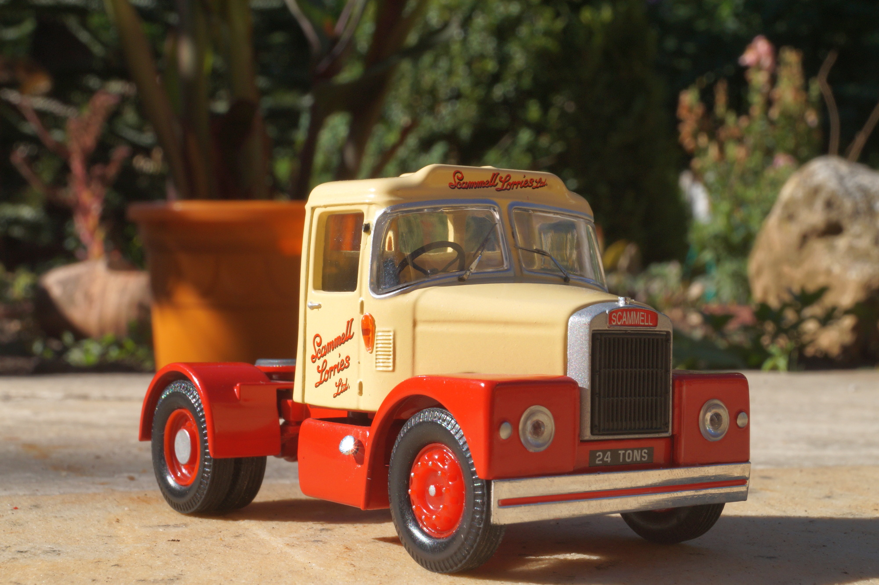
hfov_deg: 29.9
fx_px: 1647
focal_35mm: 68
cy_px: 292
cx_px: 440
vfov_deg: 20.1
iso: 200
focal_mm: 45
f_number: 25
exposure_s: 1/80
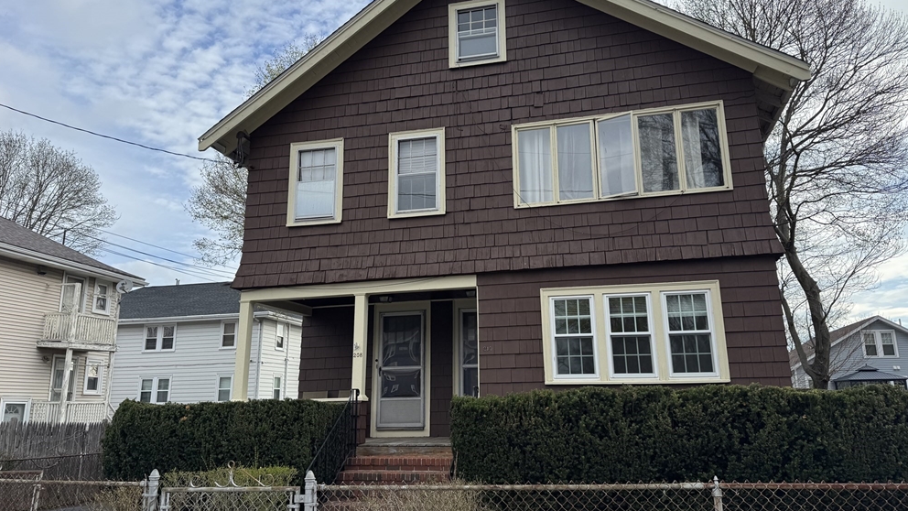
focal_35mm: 27
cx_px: 457
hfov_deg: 69.9
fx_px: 650
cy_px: 234
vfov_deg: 42.9
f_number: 1.78
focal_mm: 6.76
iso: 80
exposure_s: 1/2959
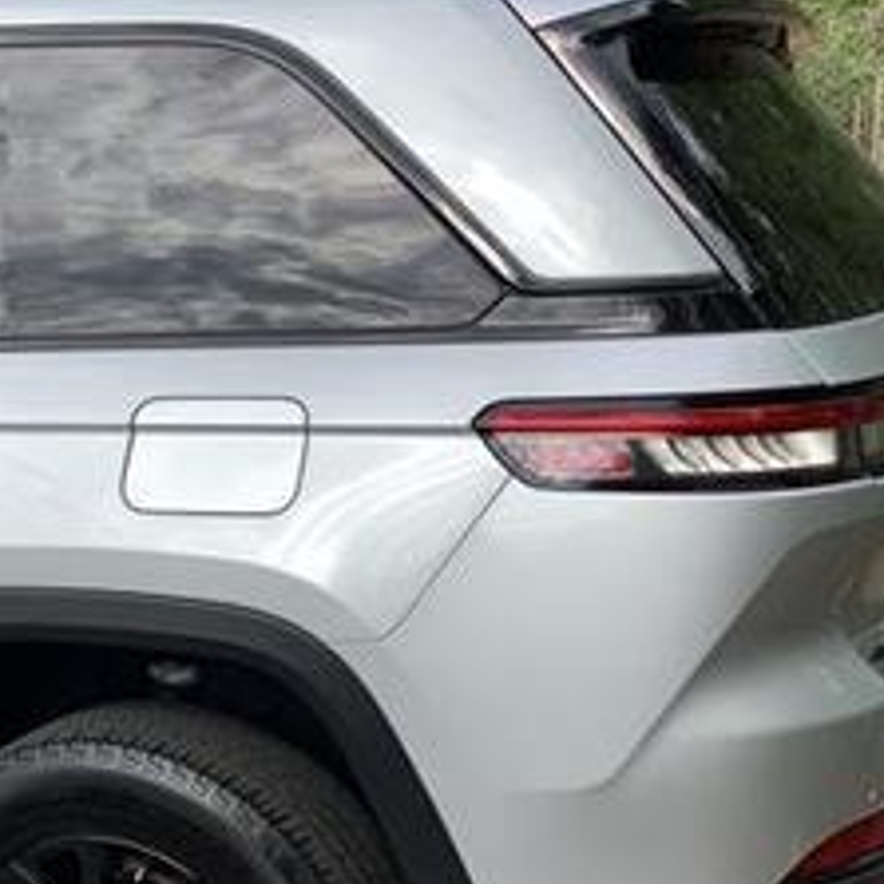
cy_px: 571
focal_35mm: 62
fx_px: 1791
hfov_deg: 27.2
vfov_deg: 27.6
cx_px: 170
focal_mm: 3.3
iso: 25
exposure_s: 1/727
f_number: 2.4
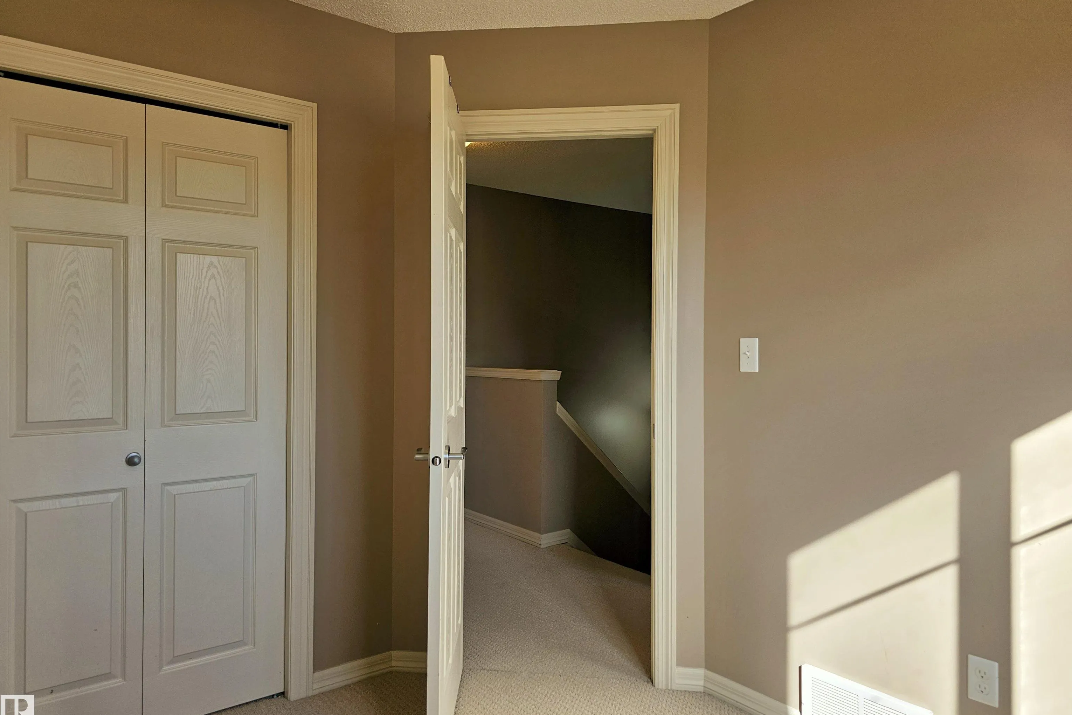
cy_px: 339
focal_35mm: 24
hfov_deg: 73.7
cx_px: 537
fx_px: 715
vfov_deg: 53.1
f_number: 1.7
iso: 80
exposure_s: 1/359
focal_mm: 6.3
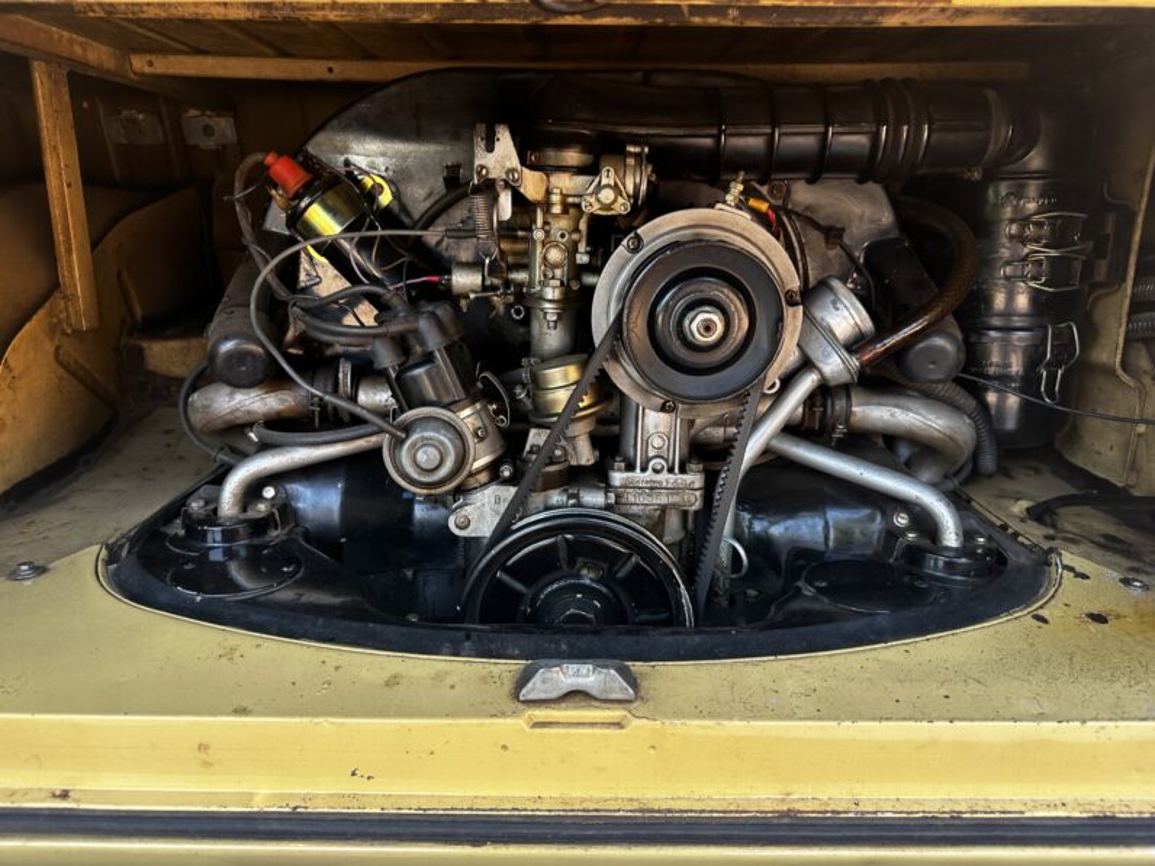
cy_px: 433
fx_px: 801
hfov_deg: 71.6
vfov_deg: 56.8
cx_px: 578
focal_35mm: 24
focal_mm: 6.86
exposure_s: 1/167
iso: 125
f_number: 1.78
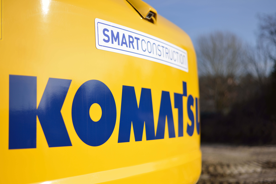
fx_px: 383
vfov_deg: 27.0
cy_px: 92
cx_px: 138
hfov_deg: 39.6
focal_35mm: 50
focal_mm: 50
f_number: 1.8
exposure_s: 1/5000
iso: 100
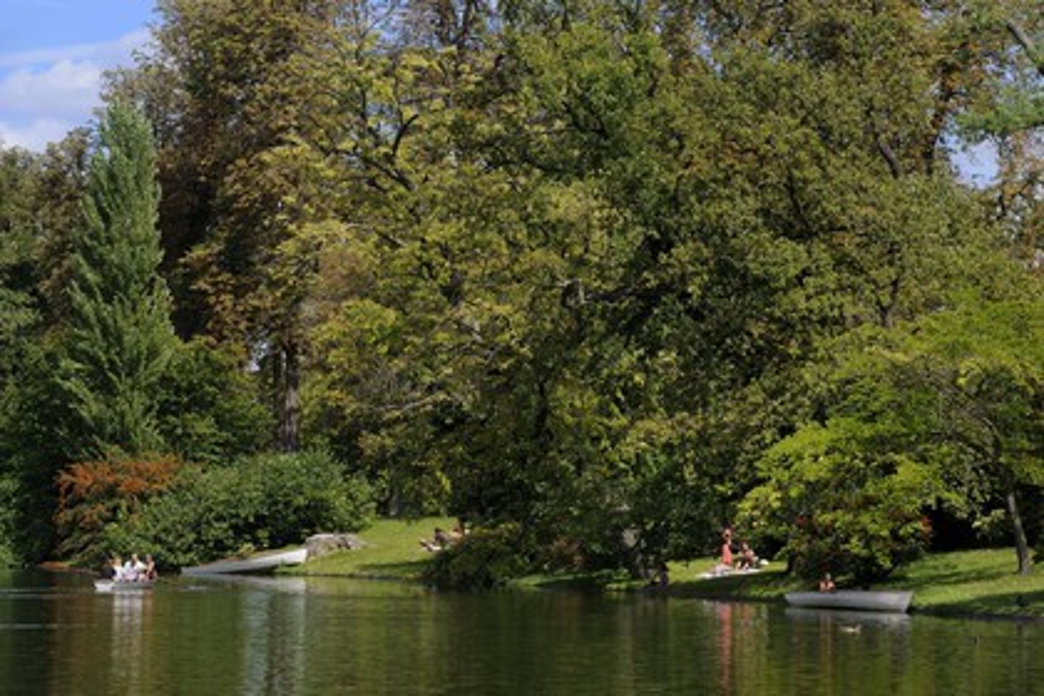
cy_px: 348
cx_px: 522
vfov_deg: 8.9
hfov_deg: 13.2
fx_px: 4495
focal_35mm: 155
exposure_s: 1/200
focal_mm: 155
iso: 200
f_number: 10
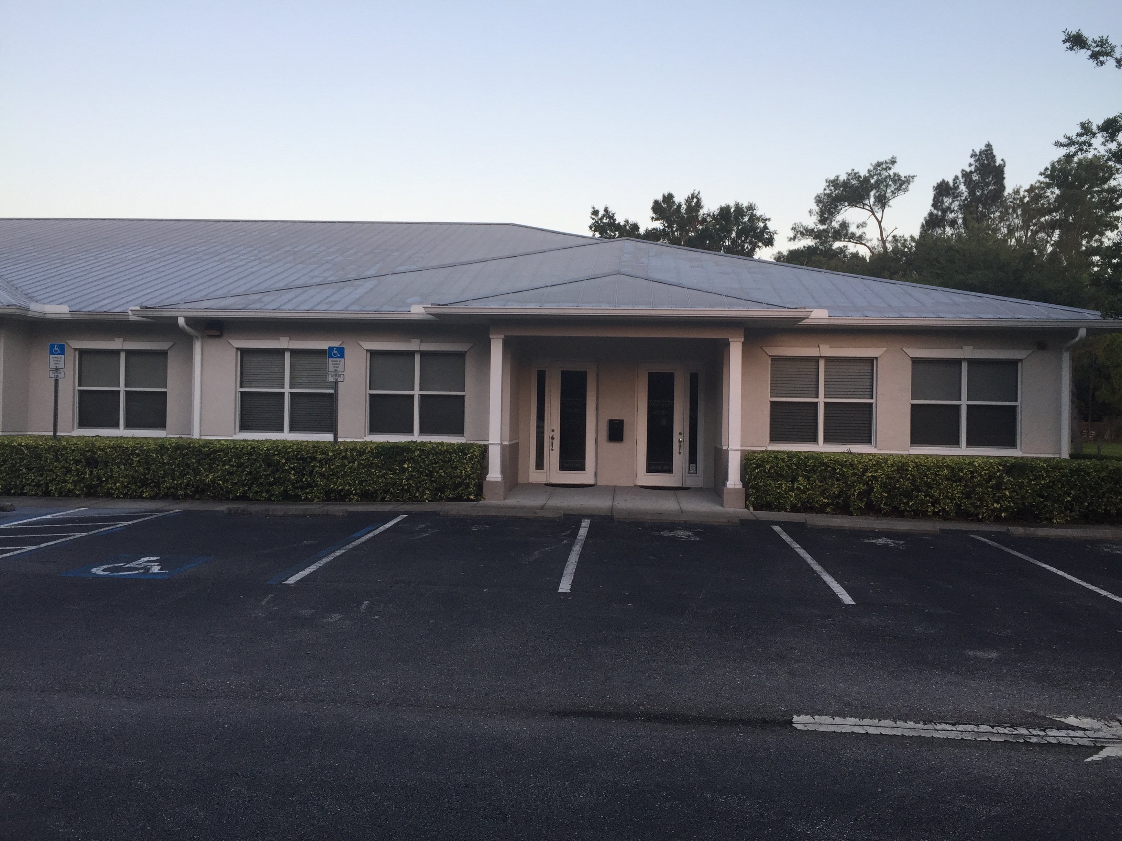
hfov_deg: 61.7
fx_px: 940
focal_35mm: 29
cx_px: 561
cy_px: 420
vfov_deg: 48.2
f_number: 2.2
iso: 32
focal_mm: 4.15
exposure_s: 1/120
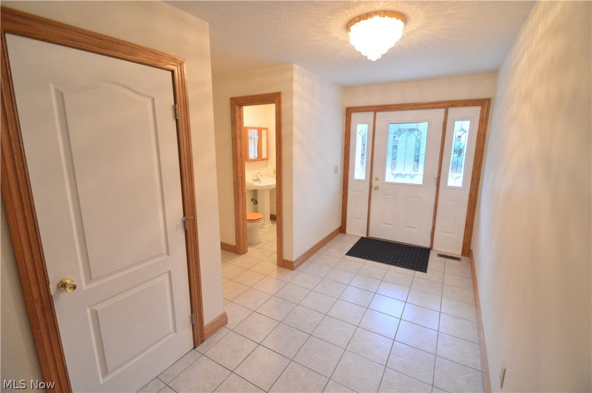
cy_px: 196
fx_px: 246
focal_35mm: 15
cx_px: 296
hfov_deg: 100.5
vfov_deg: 77.2
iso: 2800
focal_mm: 10
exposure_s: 1/60
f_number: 3.5
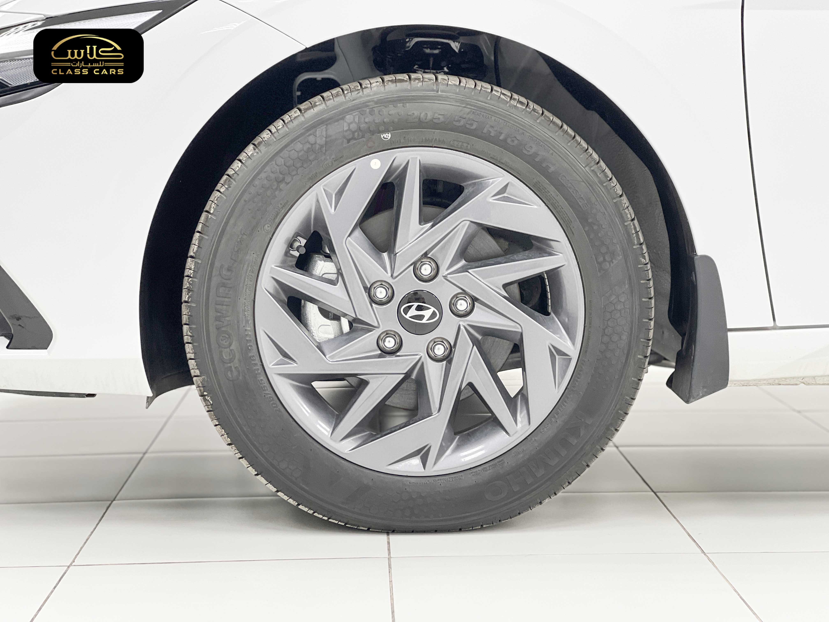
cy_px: 311
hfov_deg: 25.3
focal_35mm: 77
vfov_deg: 19.1
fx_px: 1844
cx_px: 414
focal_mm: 9
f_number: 2.8
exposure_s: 1/120
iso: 80
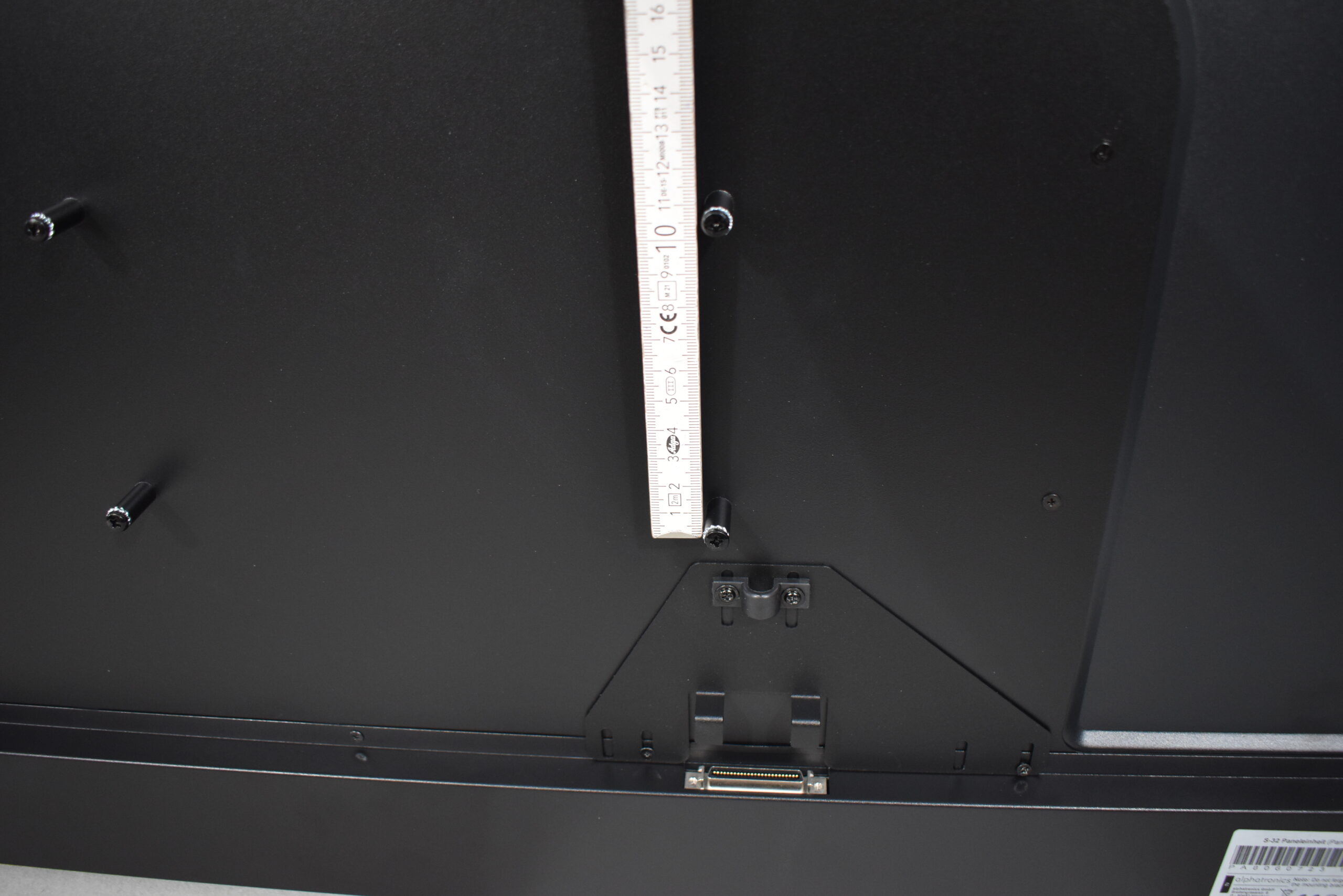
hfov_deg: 61.9
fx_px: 1119
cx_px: 672
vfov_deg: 43.6
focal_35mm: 30
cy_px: 448
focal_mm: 20
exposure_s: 1/125
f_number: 3.5
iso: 900
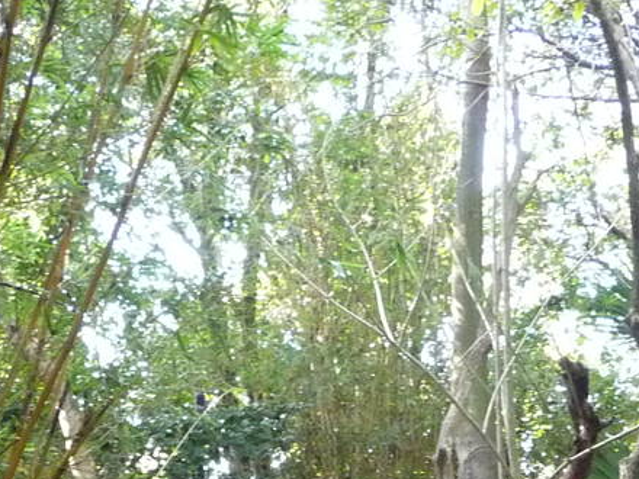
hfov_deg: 18.0
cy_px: 708
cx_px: 317
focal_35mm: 109
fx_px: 2012
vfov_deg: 12.9
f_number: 3.4
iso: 400
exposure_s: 1/40
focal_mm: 5
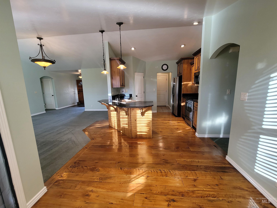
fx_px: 104
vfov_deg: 89.9
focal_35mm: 13
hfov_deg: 106.2
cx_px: 138
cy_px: 104
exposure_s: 1/60
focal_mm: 2.2
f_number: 2.2
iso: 160
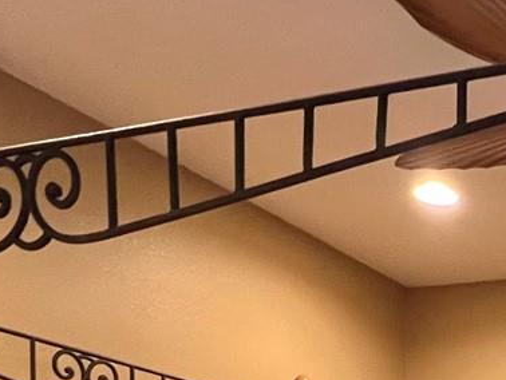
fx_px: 804
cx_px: 624
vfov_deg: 20.1
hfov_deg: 29.5
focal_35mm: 55
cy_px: 662
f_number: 1.8
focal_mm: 1.57
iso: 500
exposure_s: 1/60
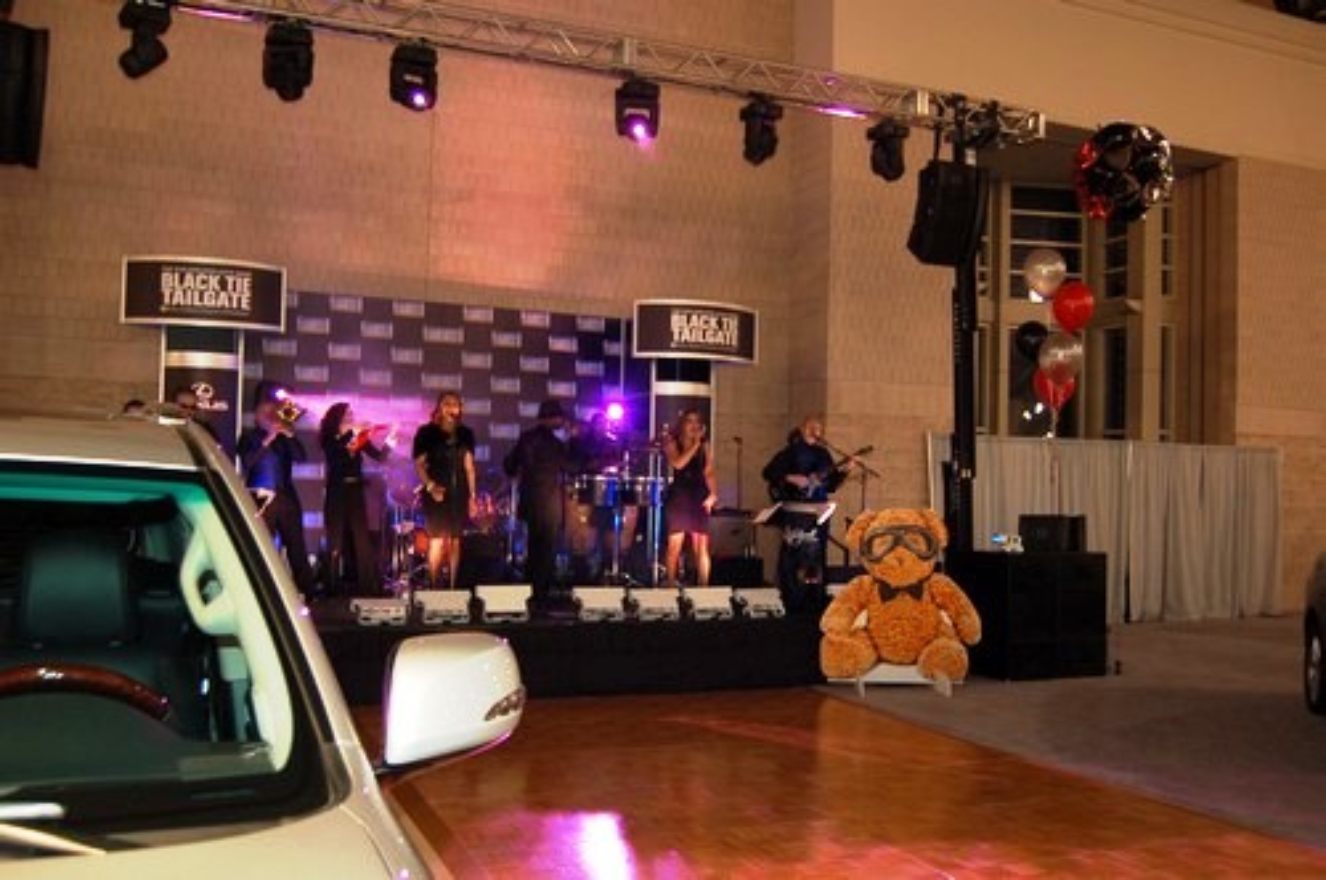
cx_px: 663
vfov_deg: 39.9
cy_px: 440
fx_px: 1214
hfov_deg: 57.3
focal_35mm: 33
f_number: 3.8
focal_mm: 22
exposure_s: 1/60
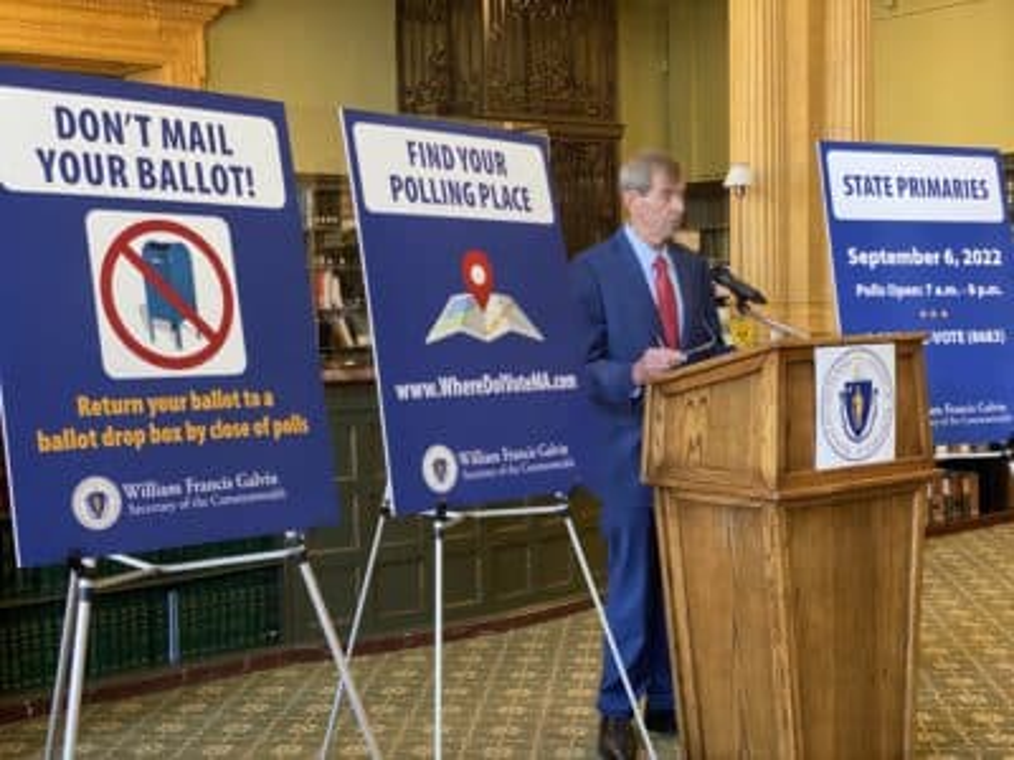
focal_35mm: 52
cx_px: 507
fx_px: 1523
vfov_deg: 28.0
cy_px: 380
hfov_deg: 36.8
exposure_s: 1/60
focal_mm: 6
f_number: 2
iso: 160
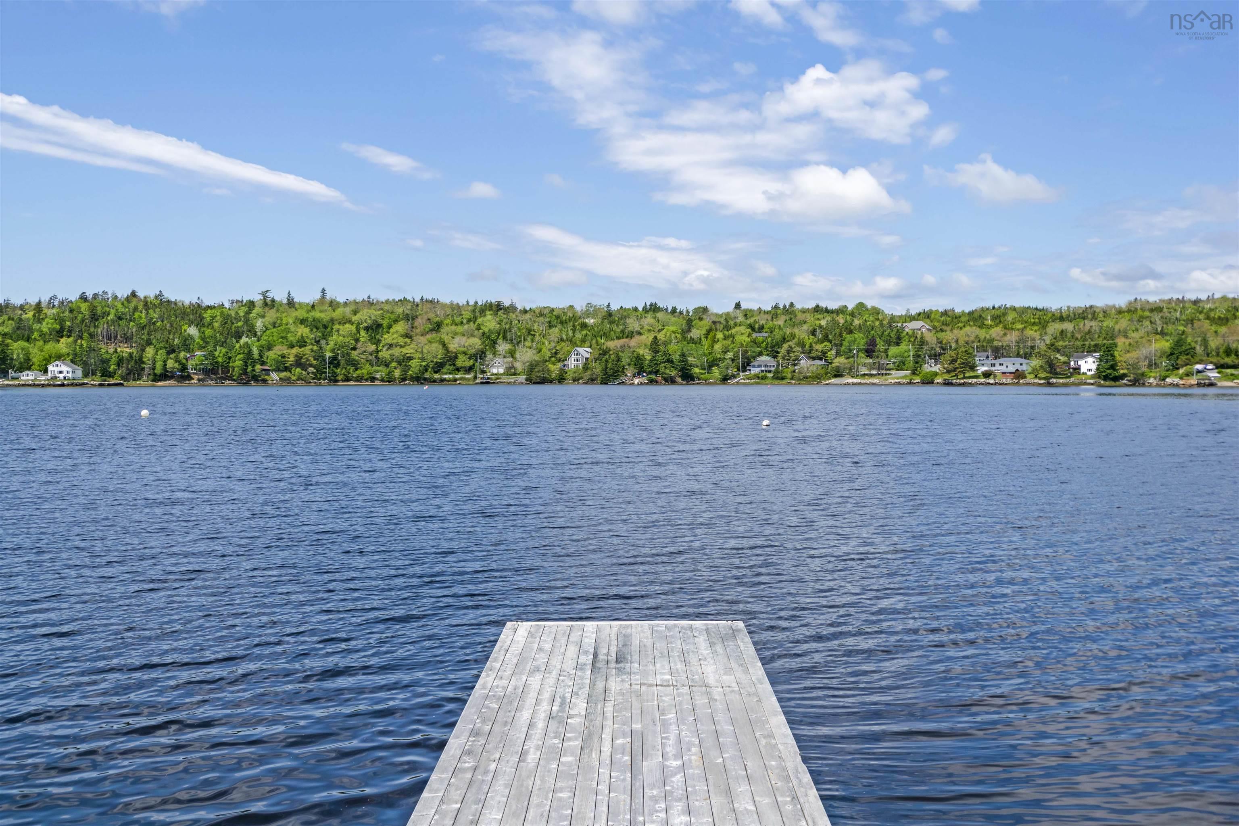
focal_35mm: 36
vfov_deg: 36.9
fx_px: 1239
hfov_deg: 53.1
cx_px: 620
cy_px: 413
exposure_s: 1/800
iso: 125
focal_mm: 24
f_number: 6.3
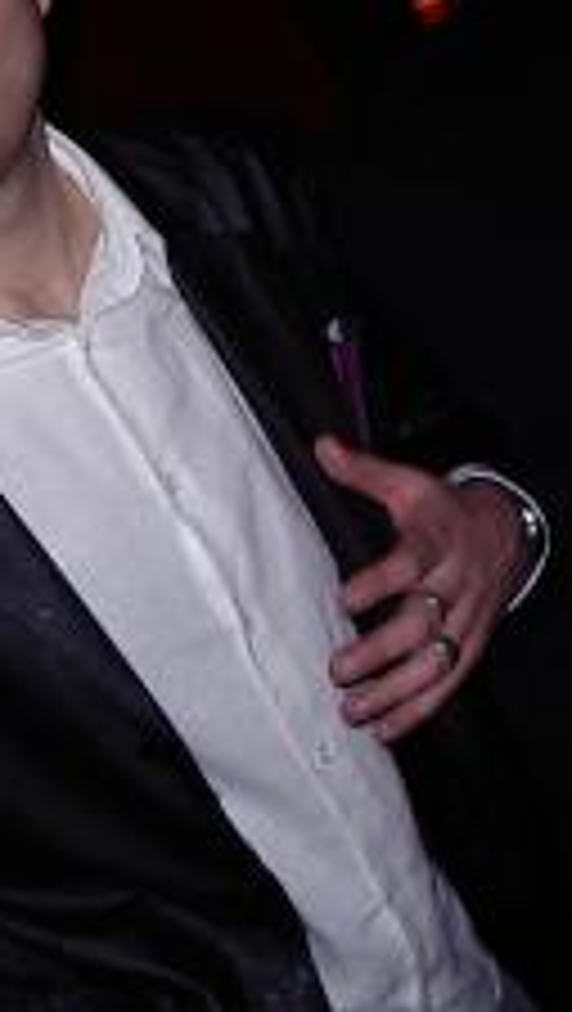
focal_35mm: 94
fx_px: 2528
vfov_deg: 22.5
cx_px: -153
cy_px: 274
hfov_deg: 12.5
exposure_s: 1/60
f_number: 2.6
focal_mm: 5.8
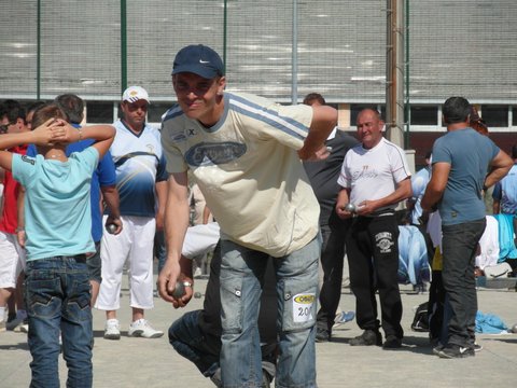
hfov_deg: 6.5
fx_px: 4570
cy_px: 194
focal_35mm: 306
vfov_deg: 4.9
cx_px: 258
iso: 80
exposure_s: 1/500
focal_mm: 49.7
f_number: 7
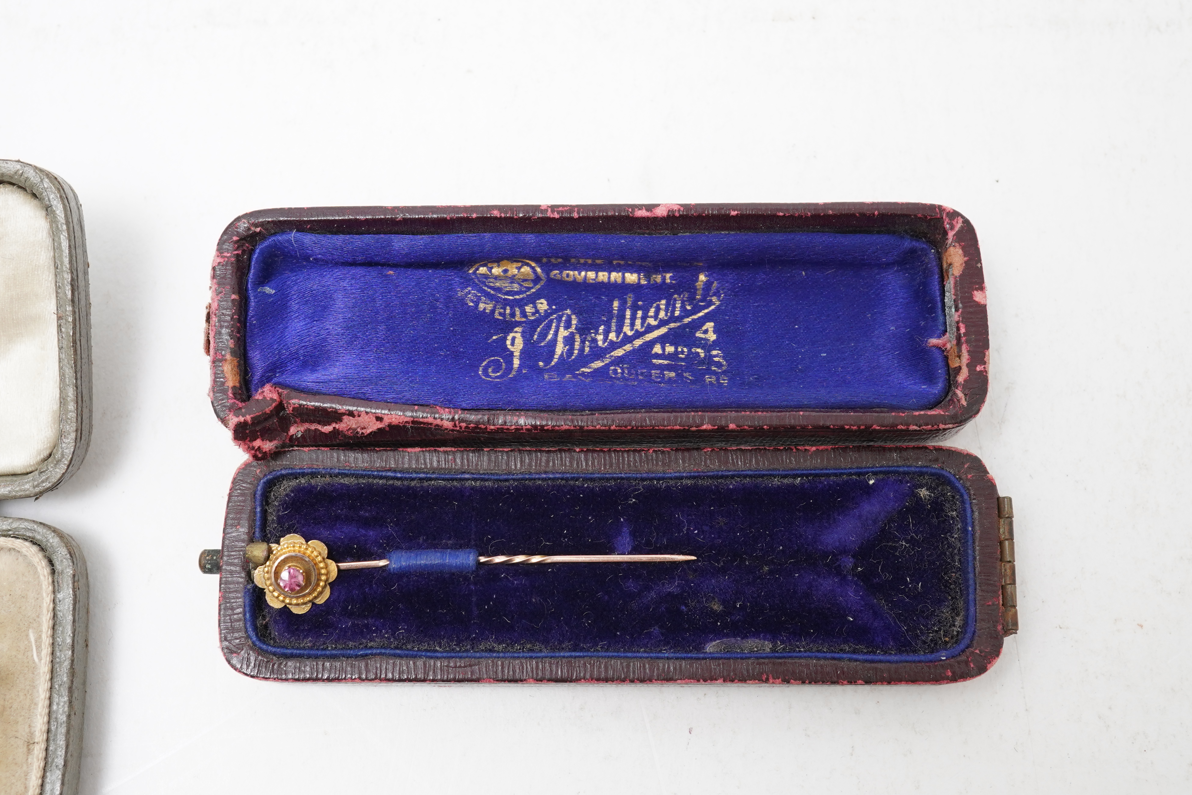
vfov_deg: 29.9
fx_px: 1490
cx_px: 596
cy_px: 398
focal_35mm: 45
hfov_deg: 43.6
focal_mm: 30
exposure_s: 1/125
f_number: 18
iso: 800
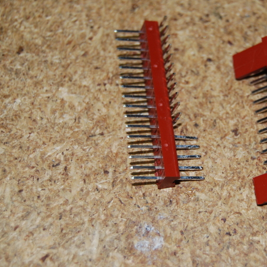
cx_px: 202
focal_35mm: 102
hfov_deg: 17.0
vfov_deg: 17.1
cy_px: 110
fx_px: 888
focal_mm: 45
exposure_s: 1/60
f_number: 5.3
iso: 200
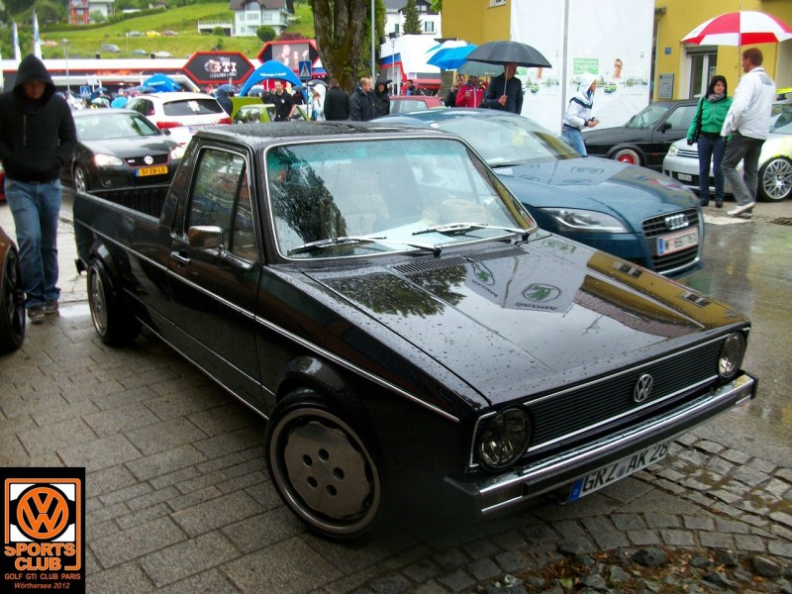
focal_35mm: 34
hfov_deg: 54.0
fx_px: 778
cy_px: 297
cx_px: 396
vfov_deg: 41.8
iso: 80
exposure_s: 1/77
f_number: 2.9
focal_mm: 5.7
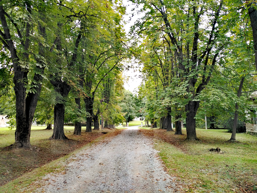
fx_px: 193
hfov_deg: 67.3
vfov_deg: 53.1
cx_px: 128
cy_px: 96
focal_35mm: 26
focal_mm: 3.62
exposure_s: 1/100
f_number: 1.8
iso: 146
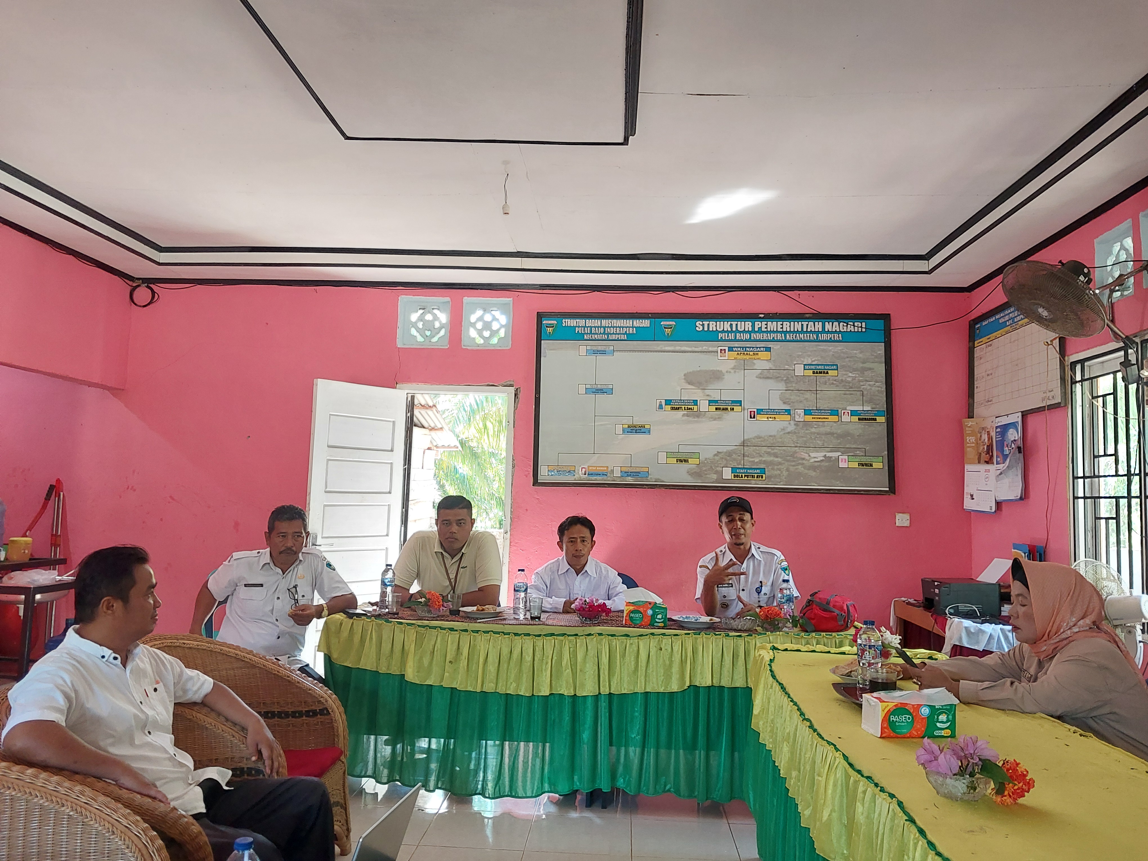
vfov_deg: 46.8
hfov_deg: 60.0
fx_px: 995
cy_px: 430
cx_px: 574
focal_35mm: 30
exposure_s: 1/60
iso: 250
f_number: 1.8
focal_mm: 4.6
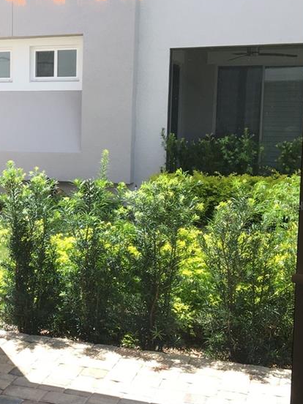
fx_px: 735
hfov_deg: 22.5
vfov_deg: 30.7
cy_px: 206
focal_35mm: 63
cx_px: 8
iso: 25
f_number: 2.2
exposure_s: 1/300
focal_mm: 4.15
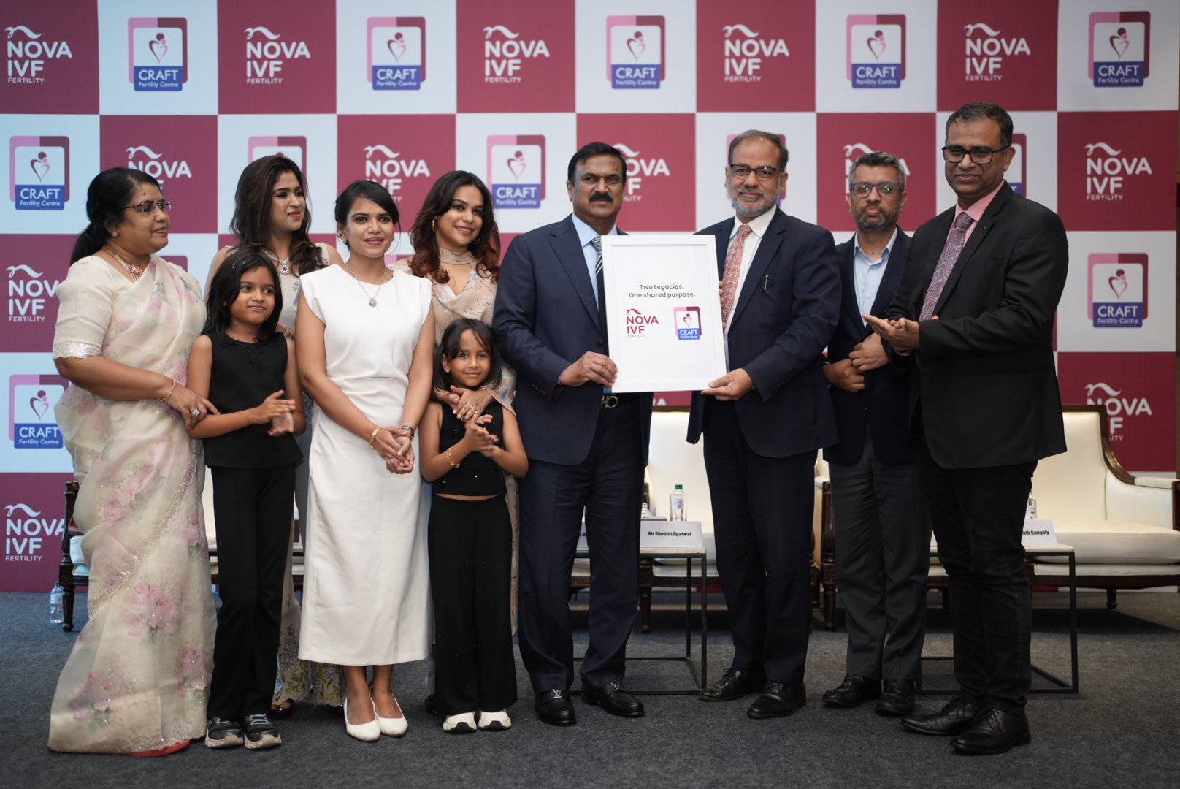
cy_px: 394
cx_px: 590
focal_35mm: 35
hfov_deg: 54.4
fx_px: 1148
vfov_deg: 37.9
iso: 800
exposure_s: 1/100
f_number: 2
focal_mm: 35
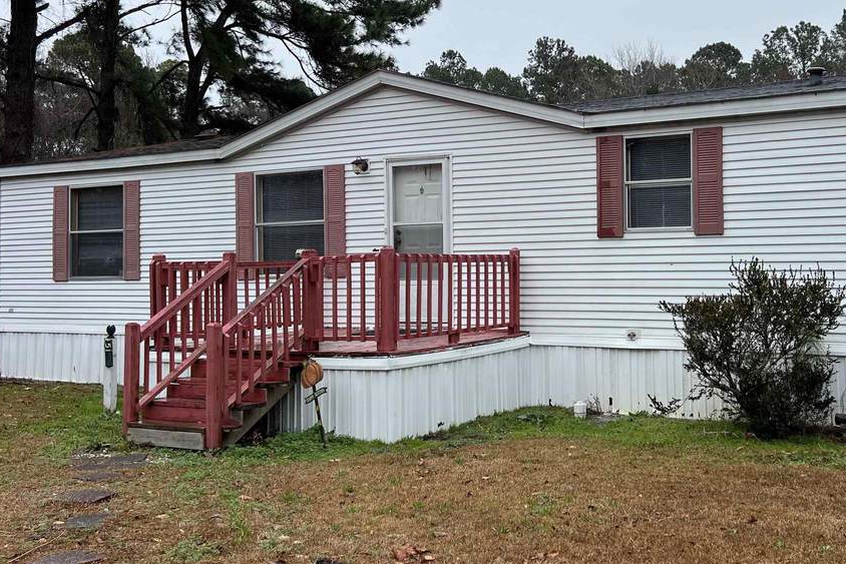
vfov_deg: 32.5
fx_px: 964
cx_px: 579
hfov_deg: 46.5
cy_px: 224
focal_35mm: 41
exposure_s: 1/1531
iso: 50
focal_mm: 5.7
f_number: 1.5
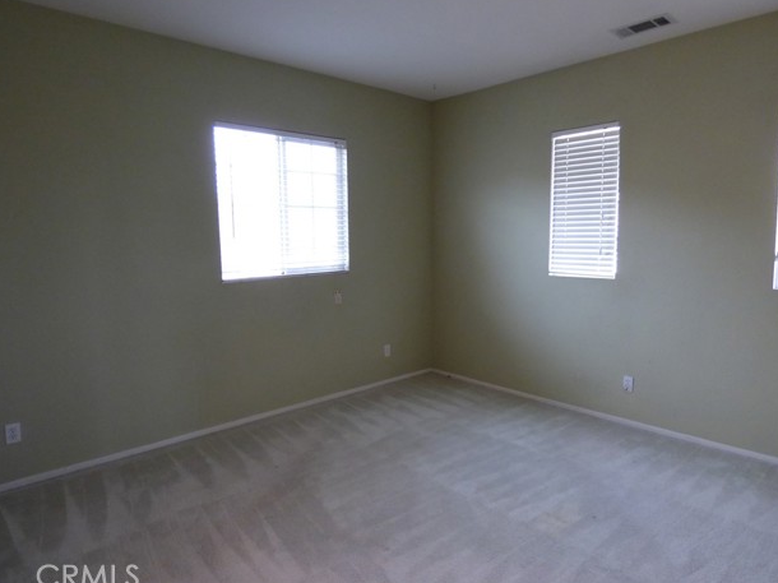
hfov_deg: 79.0
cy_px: 288
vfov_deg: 63.4
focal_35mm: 21
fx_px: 472
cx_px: 395
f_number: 2.8
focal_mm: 3.58
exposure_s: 1/40
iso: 400
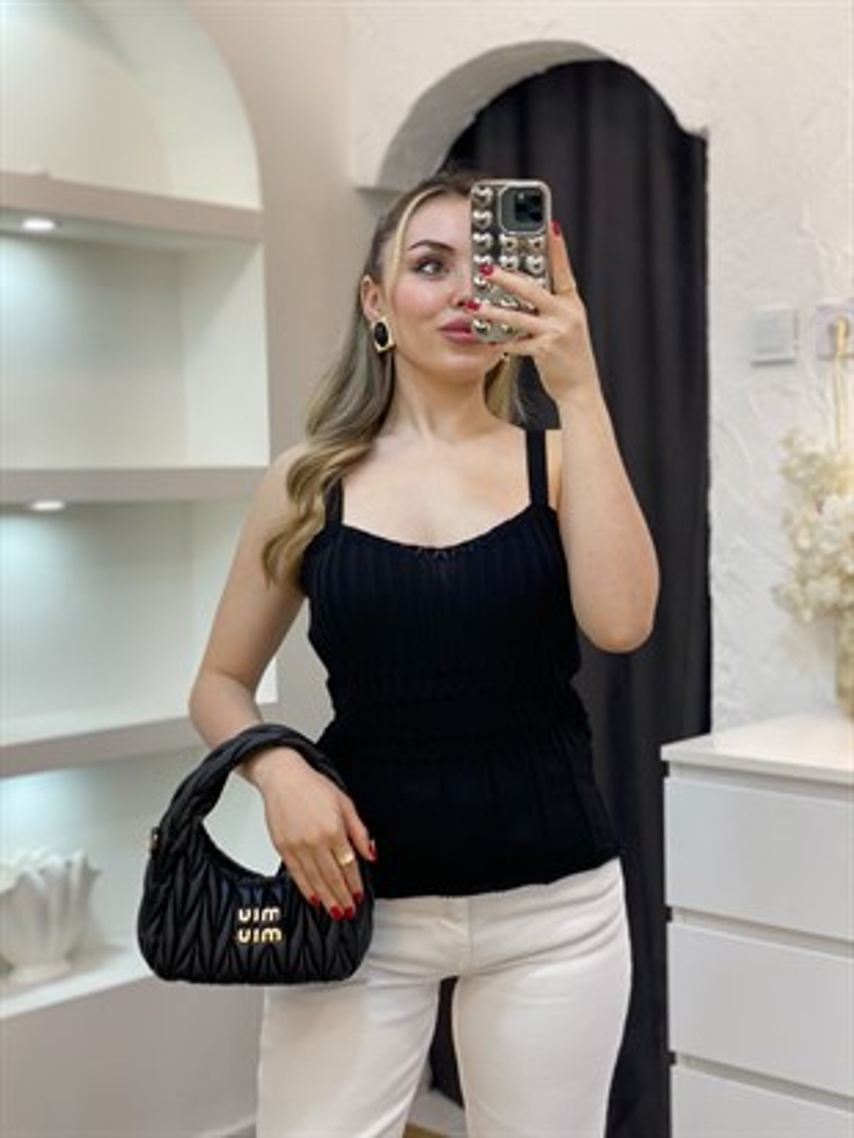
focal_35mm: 52
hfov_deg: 28.0
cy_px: 569
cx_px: 427
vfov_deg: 36.8
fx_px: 1710
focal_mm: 6
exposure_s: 1/100
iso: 80
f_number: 2
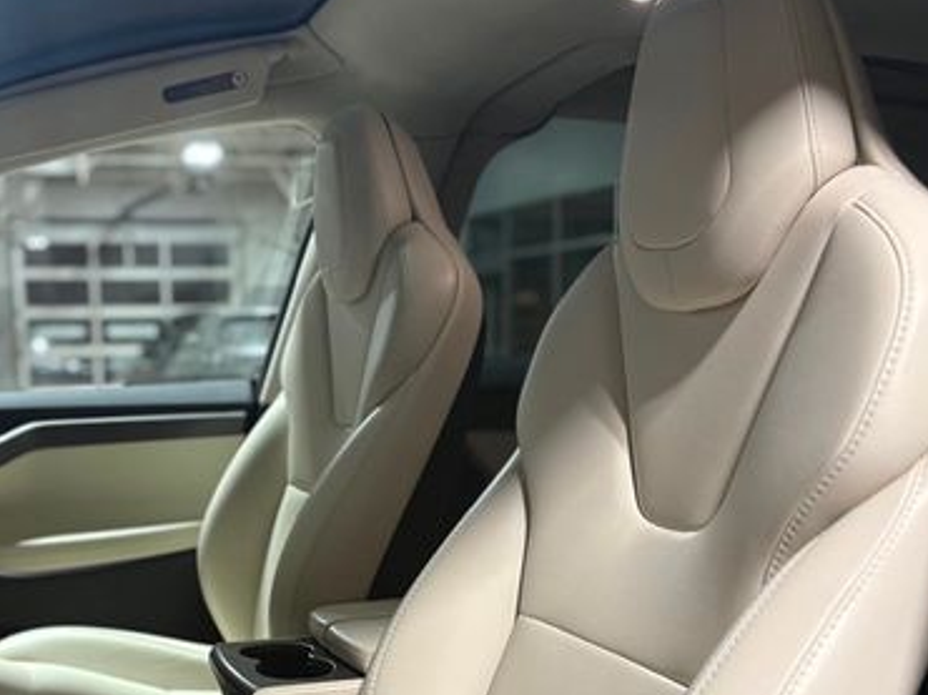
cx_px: 236
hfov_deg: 40.9
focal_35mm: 45
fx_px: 1206
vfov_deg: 31.5
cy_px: 534
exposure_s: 1/60
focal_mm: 5.96
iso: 160
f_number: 1.6
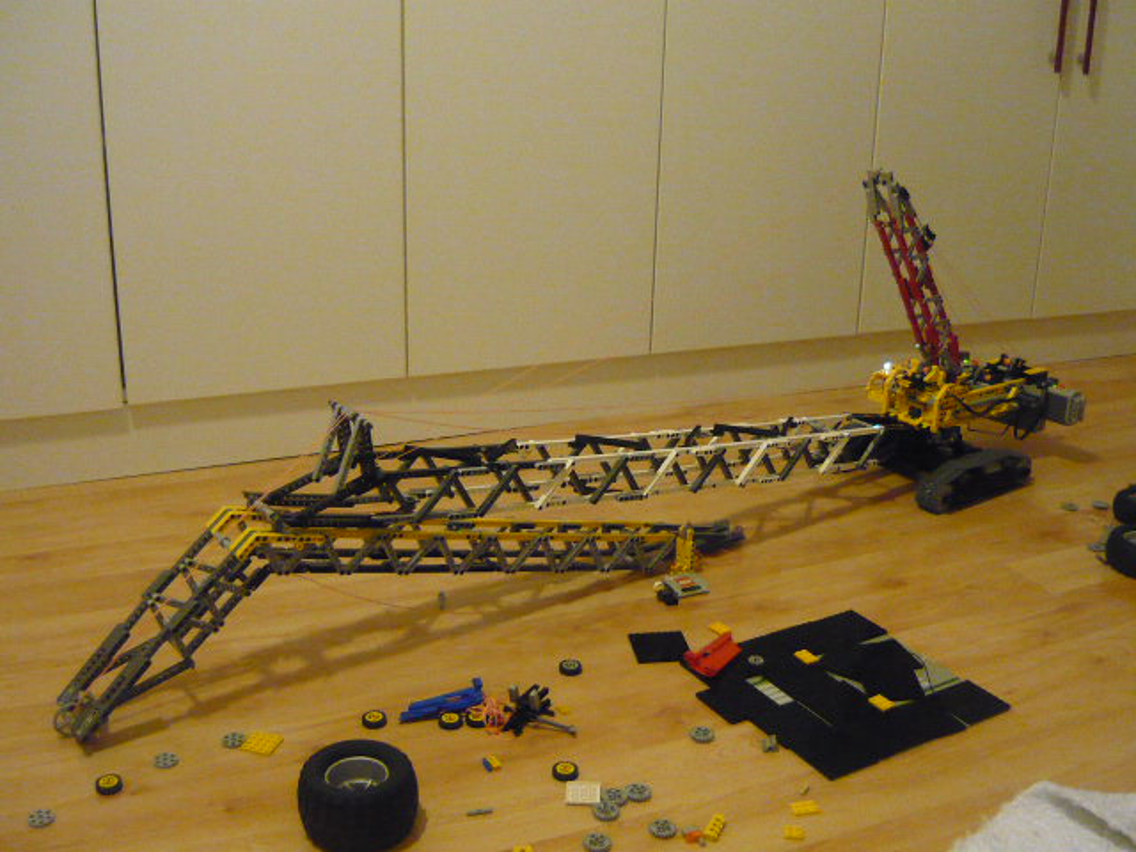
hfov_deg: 50.1
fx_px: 1214
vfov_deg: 38.7
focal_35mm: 37
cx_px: 568
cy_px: 426
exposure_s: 1/15
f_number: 2.8
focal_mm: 5.5
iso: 800
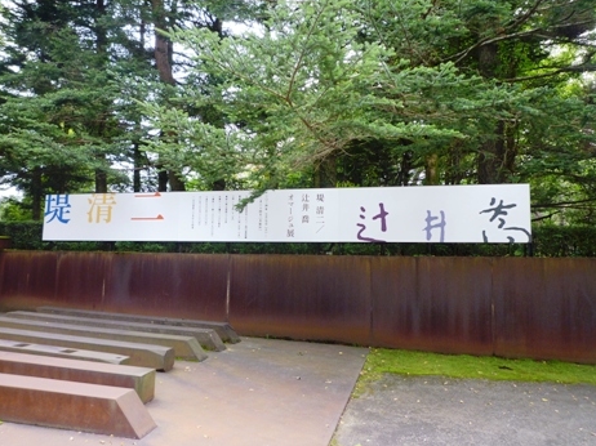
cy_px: 215
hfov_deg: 67.3
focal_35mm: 26
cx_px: 304
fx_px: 447
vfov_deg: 53.0
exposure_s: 1/30
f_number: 2.8
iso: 125
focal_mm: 4.4
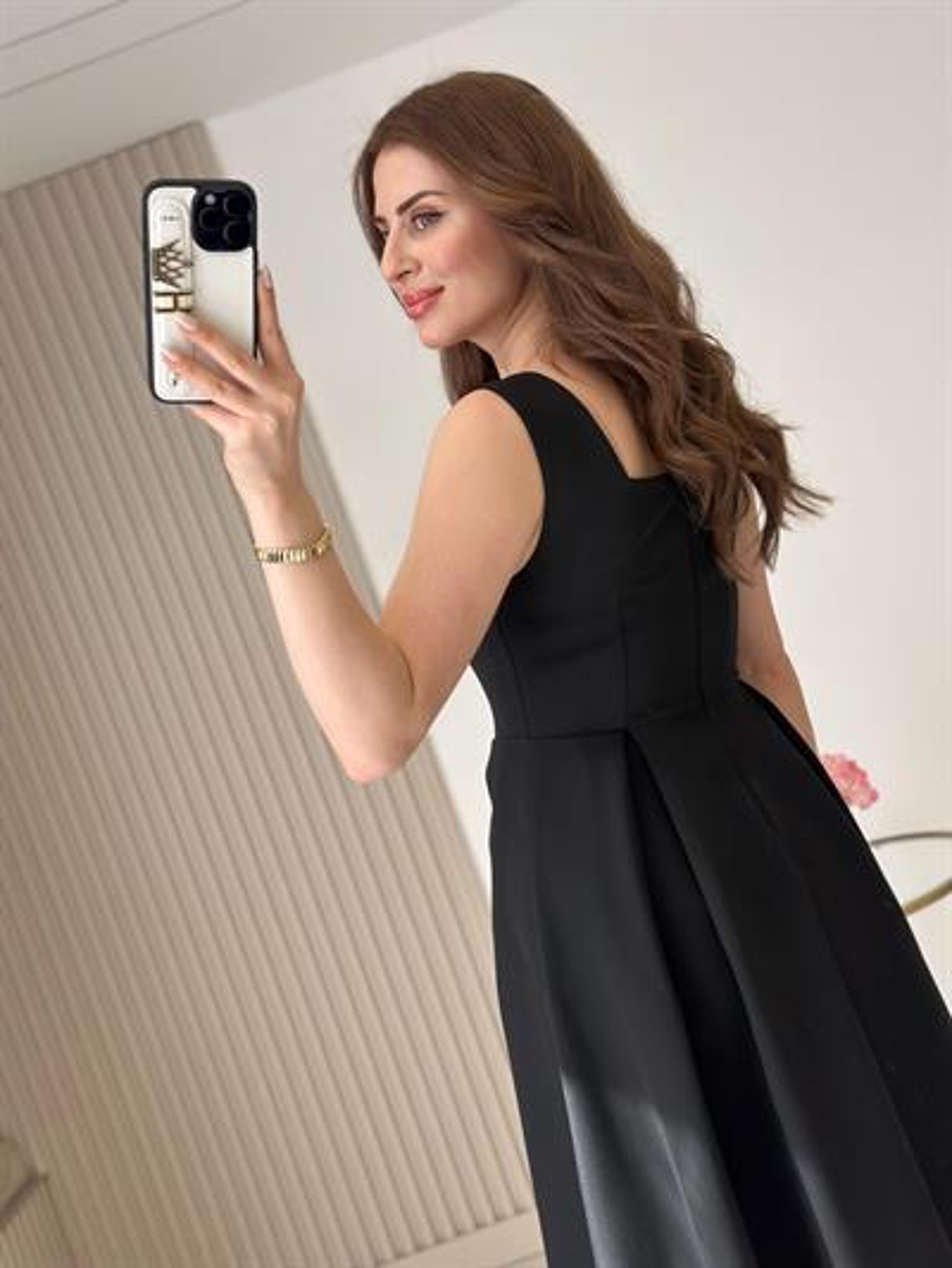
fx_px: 1759
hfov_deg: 30.3
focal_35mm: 48
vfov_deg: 39.6
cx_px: 476
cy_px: 634
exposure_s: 1/549
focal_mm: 6.86
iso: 80
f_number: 1.78
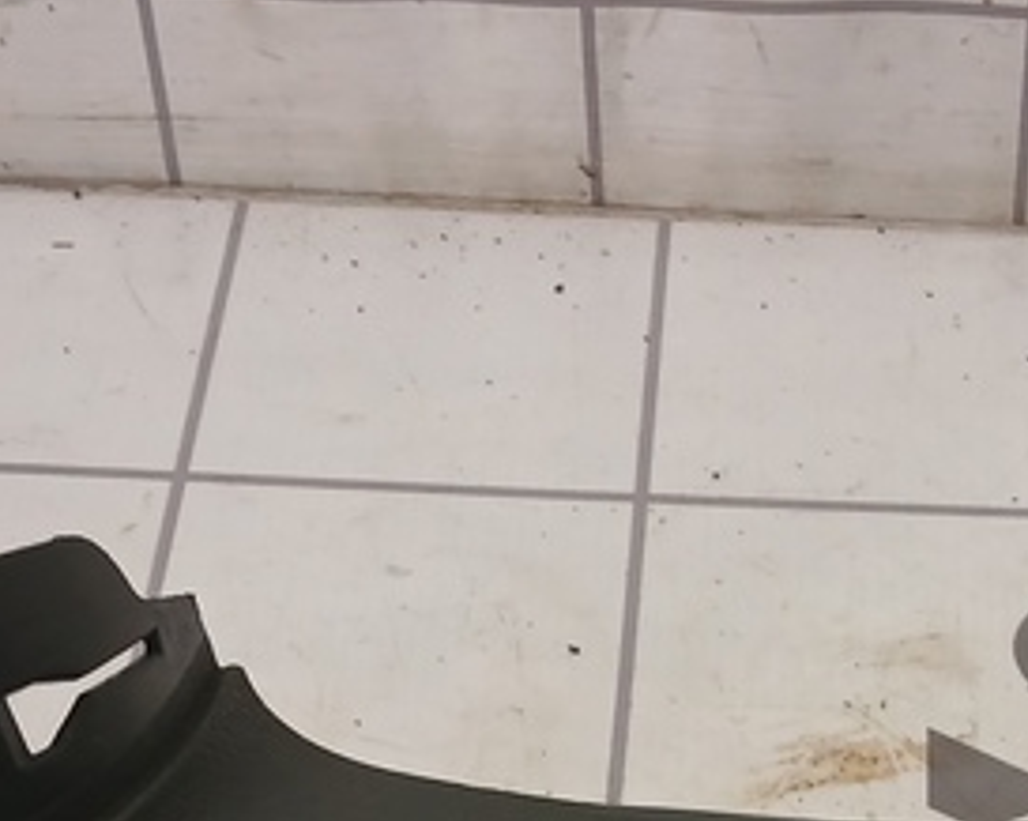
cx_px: 779
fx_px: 3010
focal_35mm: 99
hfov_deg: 19.2
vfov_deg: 14.7
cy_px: 1152
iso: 100
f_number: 1.8
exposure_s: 1/50
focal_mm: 4
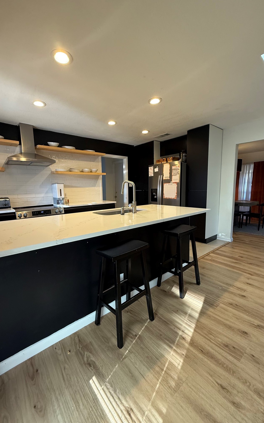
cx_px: 120
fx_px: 173
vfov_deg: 101.5
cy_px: 210
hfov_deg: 74.6
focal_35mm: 15
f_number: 2.2
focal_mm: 2.22
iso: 200
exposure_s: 1/60
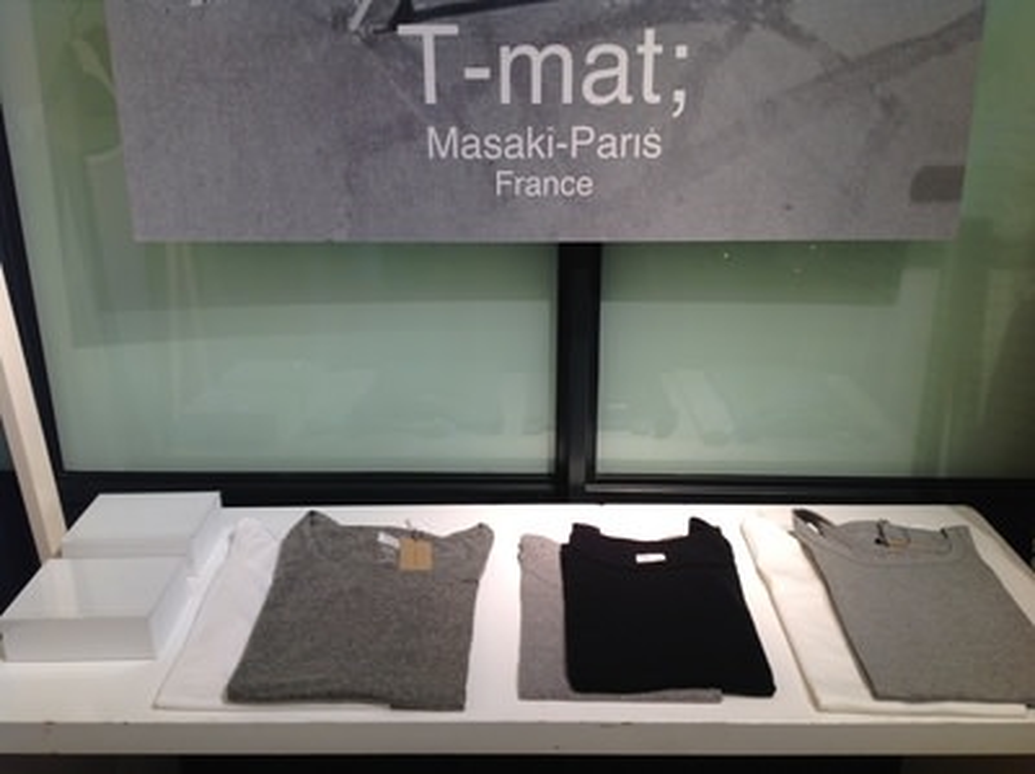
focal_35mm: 35
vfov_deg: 40.6
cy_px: 387
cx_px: 518
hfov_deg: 52.7
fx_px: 1045
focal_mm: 4.28
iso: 80
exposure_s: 1/40
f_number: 2.4
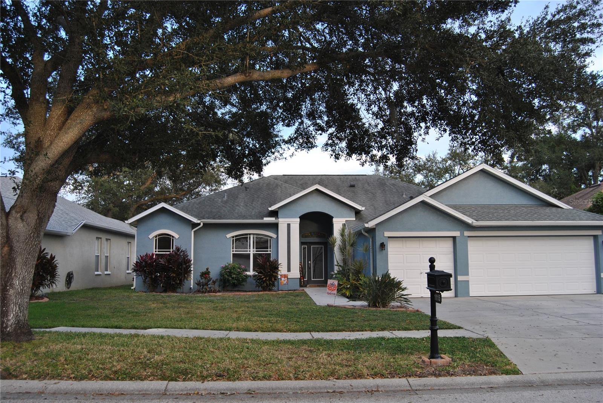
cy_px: 202
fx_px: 503
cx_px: 302
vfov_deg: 43.7
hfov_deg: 61.9
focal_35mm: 30
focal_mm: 20
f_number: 5
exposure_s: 1/100
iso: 200
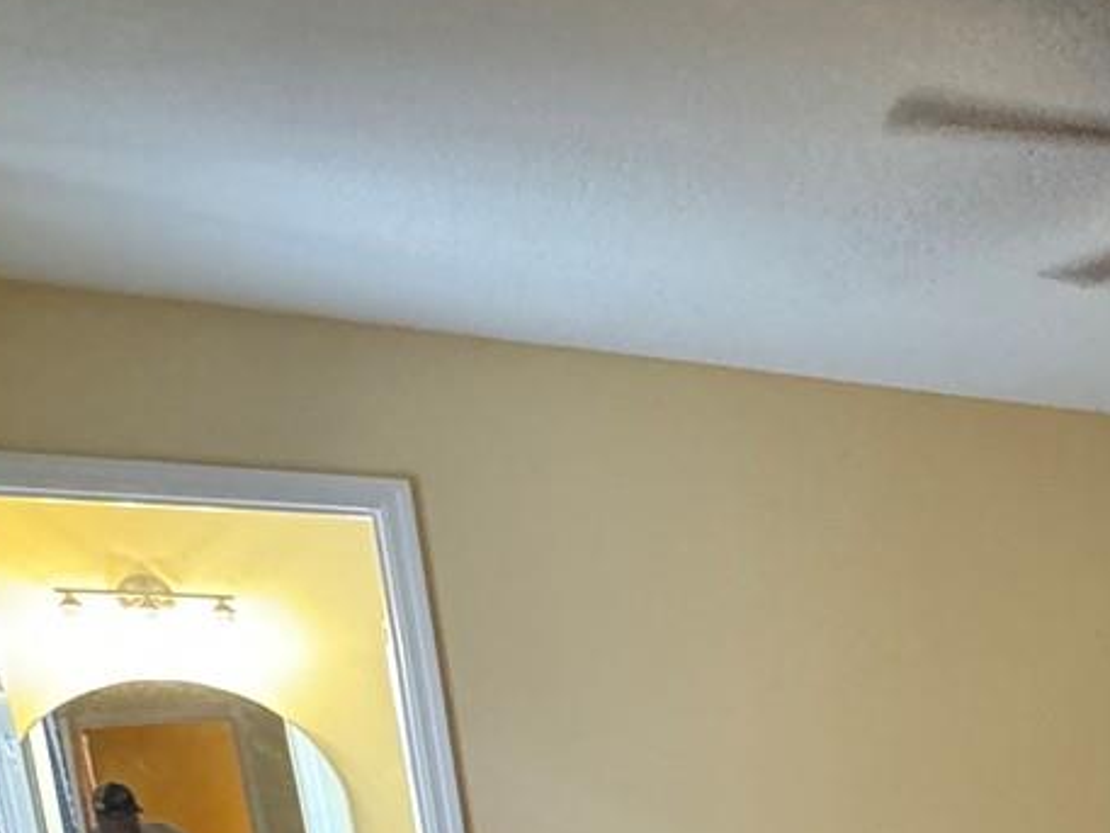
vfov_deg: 25.6
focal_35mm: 49
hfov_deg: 30.6
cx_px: 1445
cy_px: 1076
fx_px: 1572
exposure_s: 1/60
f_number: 2.2
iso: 800
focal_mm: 2.22
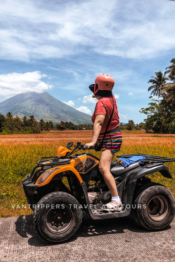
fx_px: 219
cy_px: 132
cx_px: 79
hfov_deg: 43.5
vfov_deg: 61.9
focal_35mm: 30
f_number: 1.8
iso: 20
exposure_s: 1/2400
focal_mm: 3.99
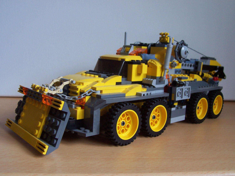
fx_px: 251
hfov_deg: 50.1
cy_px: 88
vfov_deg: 38.7
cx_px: 118
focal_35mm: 37
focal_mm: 5.6
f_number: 2.8
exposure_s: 1/8
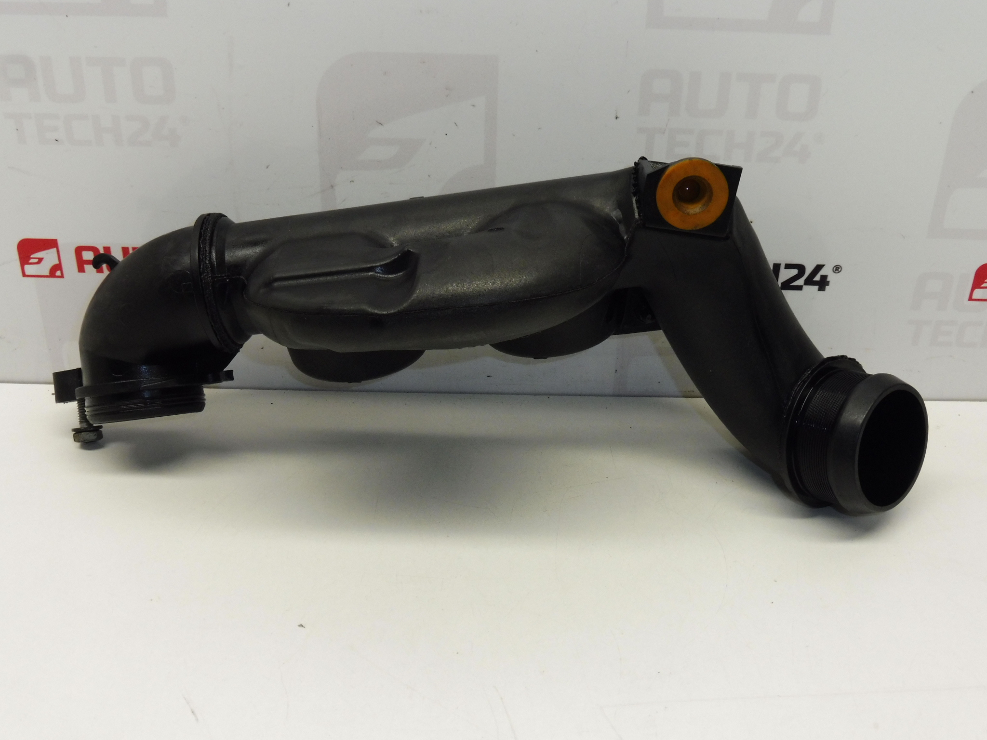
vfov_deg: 36.8
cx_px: 494
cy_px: 370
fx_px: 1112
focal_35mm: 39
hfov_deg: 47.9
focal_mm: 6.9
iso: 200
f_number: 4.5
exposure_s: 1/80
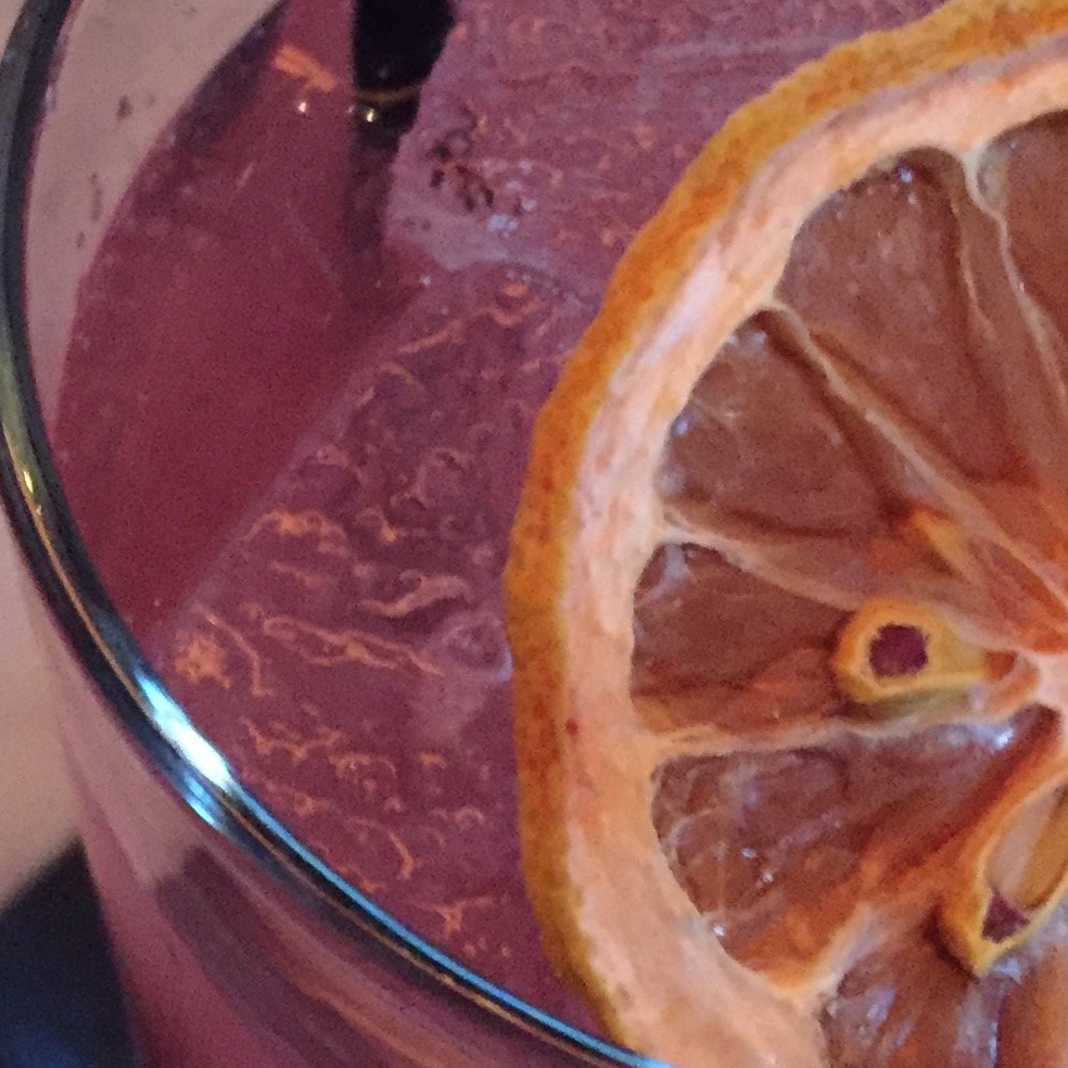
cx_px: 145
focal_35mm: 85
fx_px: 2967
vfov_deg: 20.4
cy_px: 506
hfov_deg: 20.1
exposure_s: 1/15
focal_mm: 4.15
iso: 640
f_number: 2.2
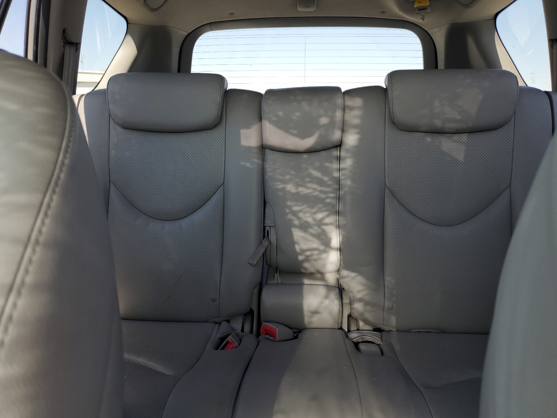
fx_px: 418
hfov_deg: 67.3
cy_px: 209
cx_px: 278
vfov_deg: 53.1
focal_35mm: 26
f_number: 1.5
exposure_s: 1/294
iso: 50
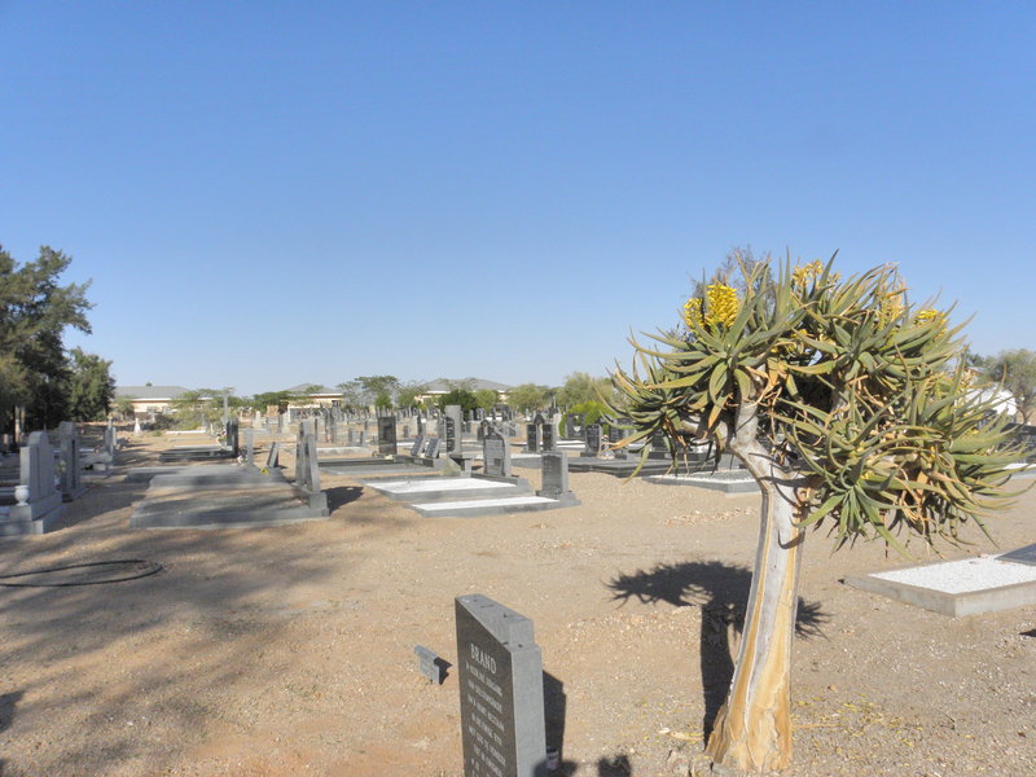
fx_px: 778
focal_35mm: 26
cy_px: 388
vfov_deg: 53.1
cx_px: 518
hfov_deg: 67.3
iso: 200
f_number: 6.3
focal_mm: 4.6
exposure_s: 1/1000
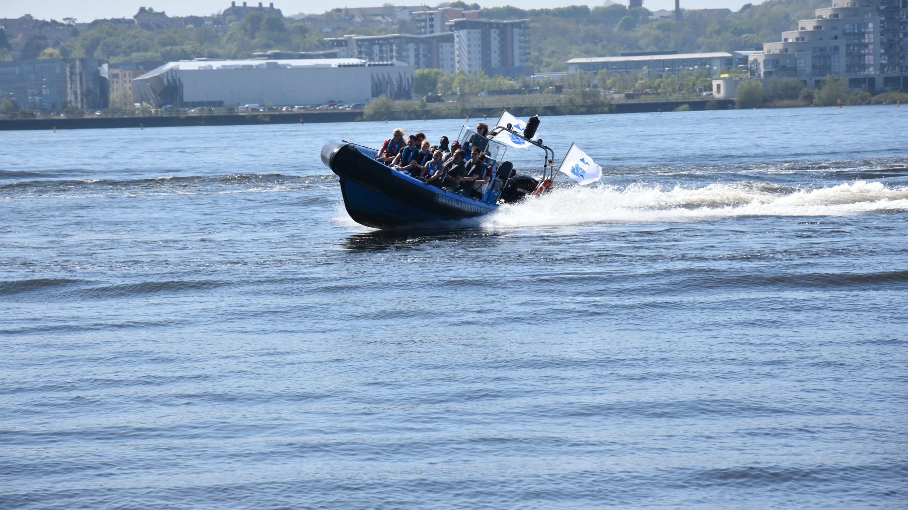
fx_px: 3804
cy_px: 209
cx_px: 455
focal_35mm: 158
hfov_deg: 13.6
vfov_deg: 7.7
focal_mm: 100
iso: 140
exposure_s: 1/500
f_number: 8
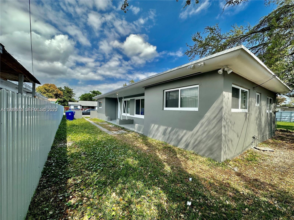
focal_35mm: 14
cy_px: 110
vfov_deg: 85.7
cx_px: 147
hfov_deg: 102.1
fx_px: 119
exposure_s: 1/1006
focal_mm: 2.22
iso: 40
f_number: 2.2
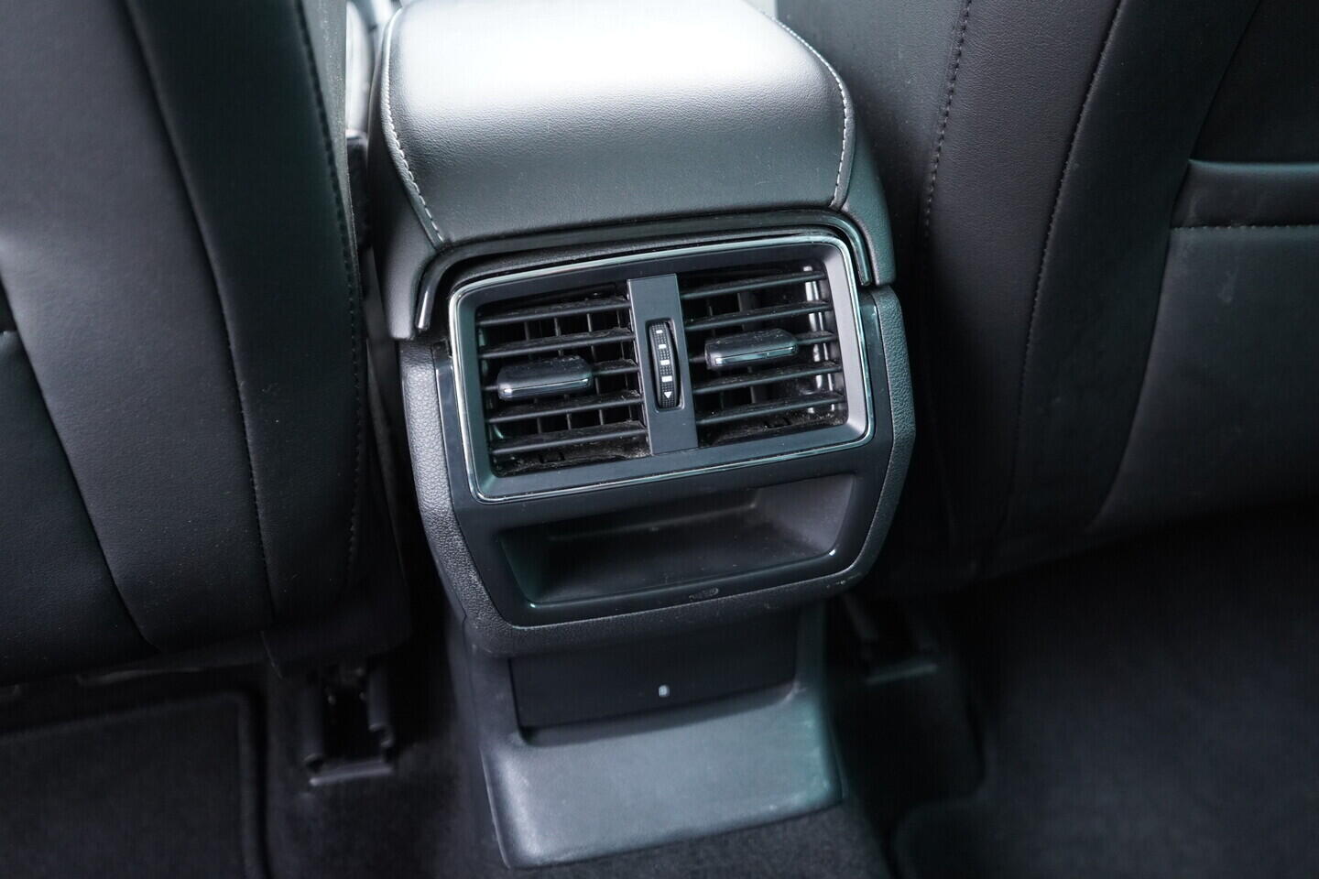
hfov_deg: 53.1
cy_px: 440
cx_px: 660
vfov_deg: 36.9
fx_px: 1319
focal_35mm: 36
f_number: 2.8
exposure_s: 1/40
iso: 1600
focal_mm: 24
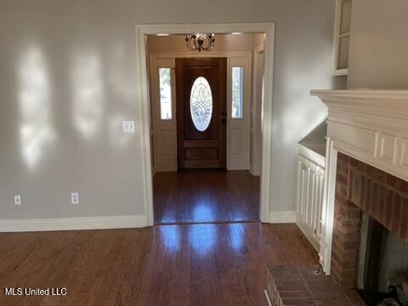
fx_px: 342
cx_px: 204
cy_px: 153
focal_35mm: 29
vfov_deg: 48.2
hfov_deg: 61.7
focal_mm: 3
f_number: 1.8
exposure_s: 1/60
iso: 50
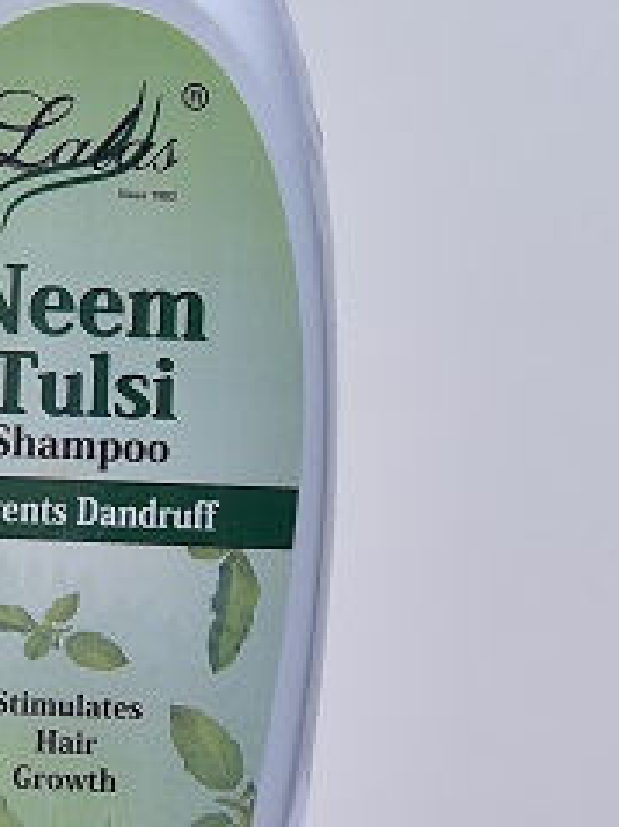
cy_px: 462
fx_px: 2436
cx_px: 104
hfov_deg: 14.4
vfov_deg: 19.3
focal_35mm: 102
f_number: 4.5
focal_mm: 48
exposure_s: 1/160
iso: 1250
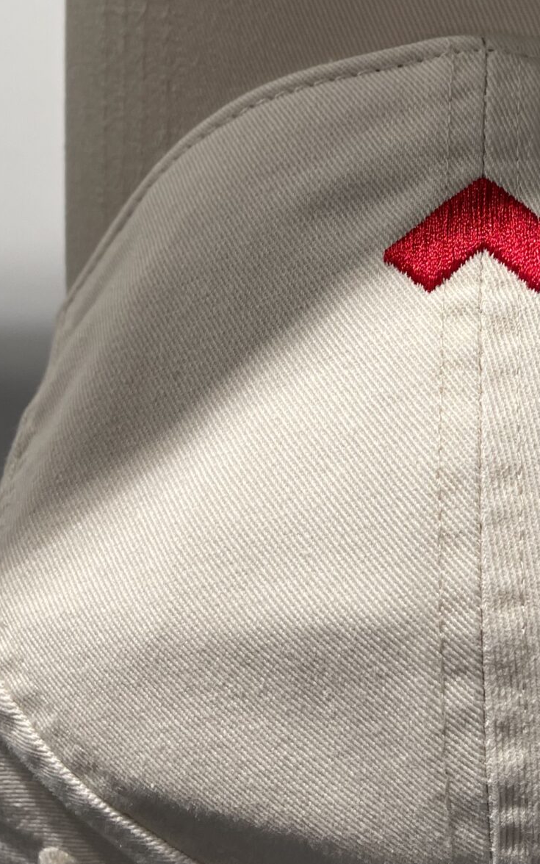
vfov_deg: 33.4
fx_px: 1413
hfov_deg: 21.1
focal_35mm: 60
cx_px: 510
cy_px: 228
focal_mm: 4.2
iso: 32
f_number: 1.6
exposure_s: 1/118
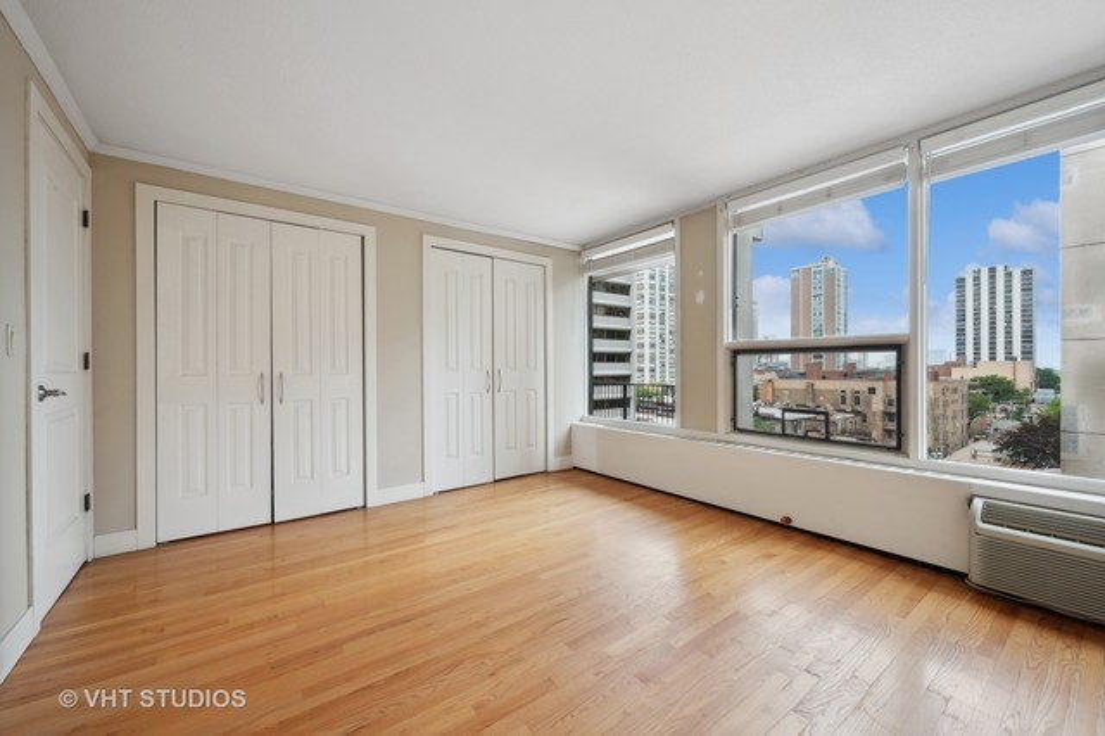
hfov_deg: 104.3
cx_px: 552
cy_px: 368
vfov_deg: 81.1
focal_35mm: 14
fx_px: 429
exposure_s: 1/13
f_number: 10
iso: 100
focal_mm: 14
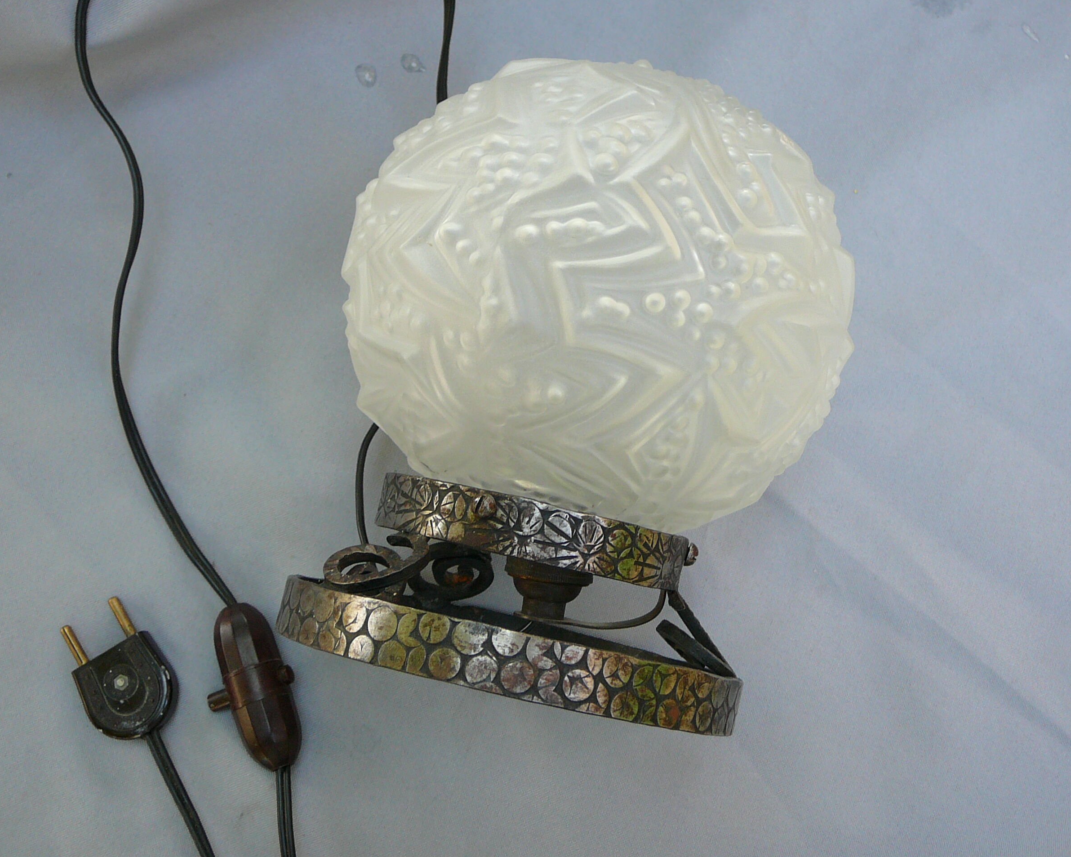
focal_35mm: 43
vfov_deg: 34.9
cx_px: 544
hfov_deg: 42.9
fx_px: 1363
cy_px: 429
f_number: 3.1
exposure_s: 1/50
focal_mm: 6.1
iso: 100
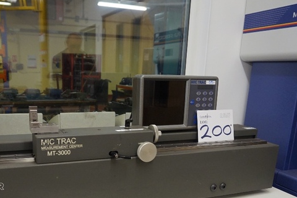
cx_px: 107
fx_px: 297
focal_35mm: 36
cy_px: 147
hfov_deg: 52.4
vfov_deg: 36.1
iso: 1250
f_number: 4
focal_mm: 16
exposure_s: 1/160
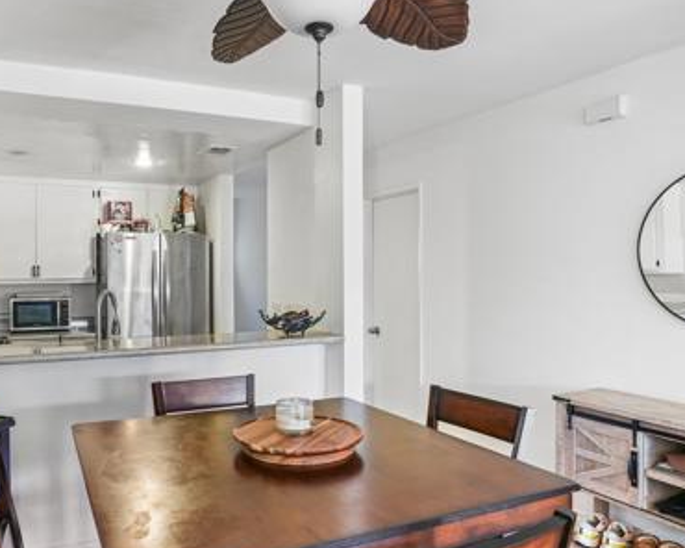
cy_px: 282
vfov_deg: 54.9
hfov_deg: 65.3
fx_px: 527
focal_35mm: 26
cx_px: 270
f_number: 11
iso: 800
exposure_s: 1/13
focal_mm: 16
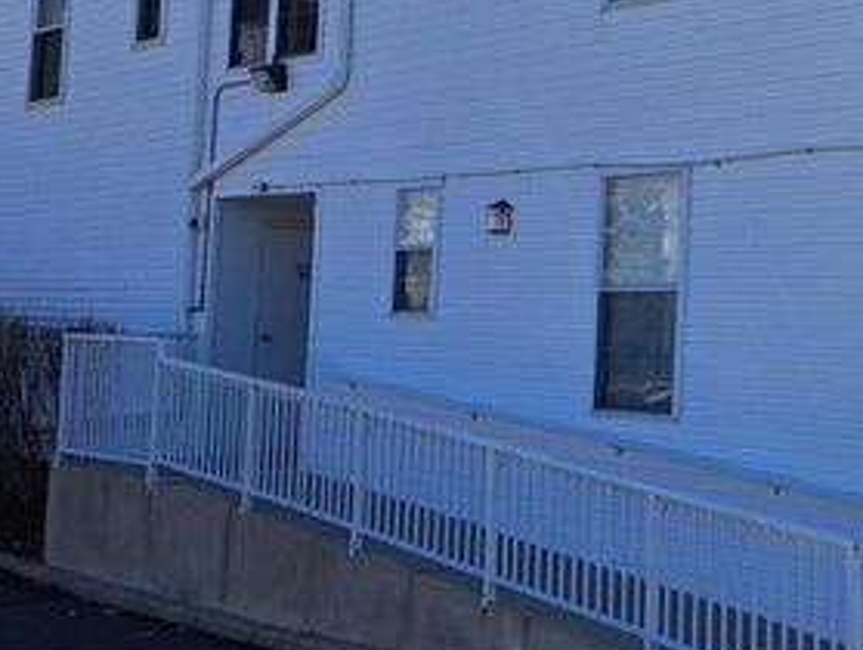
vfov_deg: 28.1
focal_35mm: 51
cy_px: 144
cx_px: 844
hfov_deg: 34.4
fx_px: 1273
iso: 50
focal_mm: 5.23
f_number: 1.8
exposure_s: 1/1855
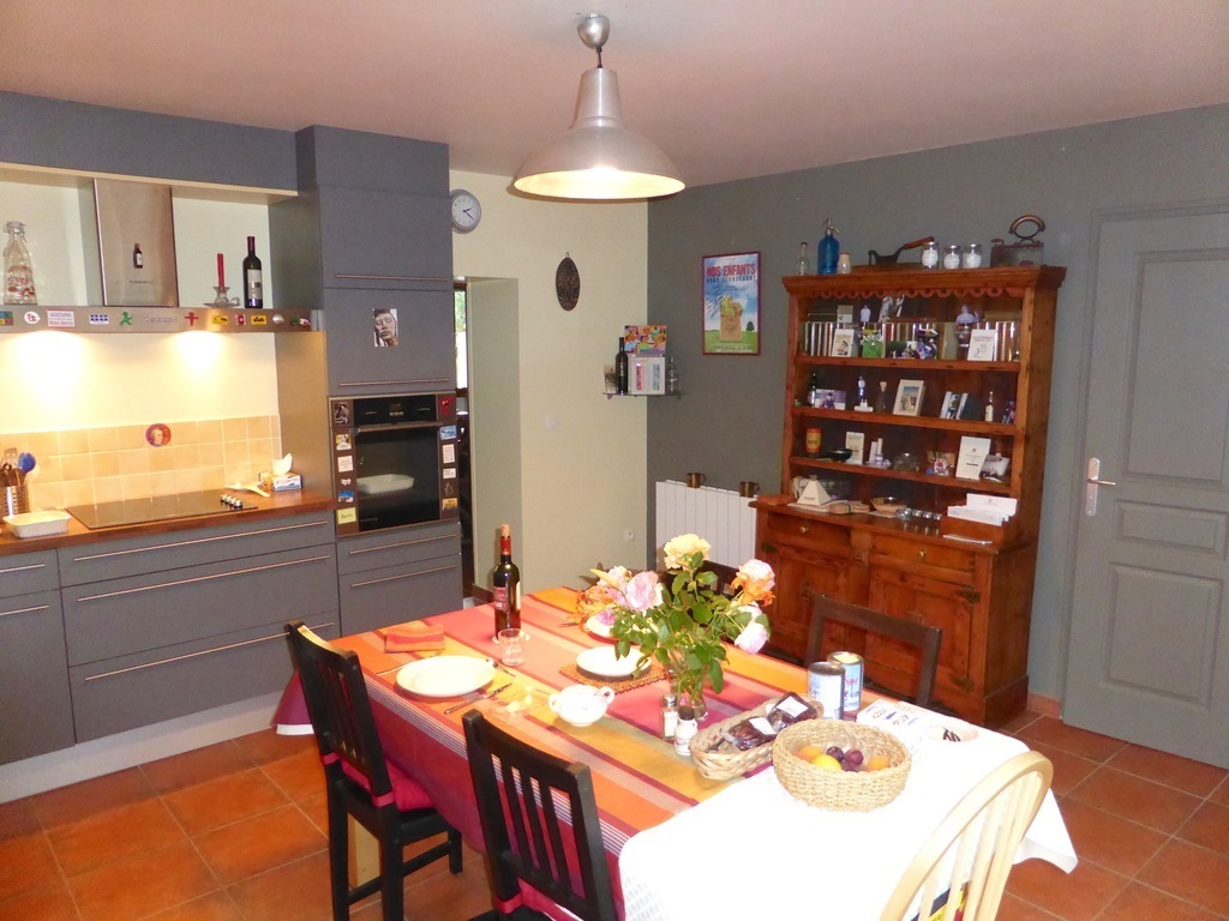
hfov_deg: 69.4
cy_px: 460
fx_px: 888
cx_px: 614
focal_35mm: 25
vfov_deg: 54.9
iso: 800
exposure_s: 1/60
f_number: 3.3
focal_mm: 4.3
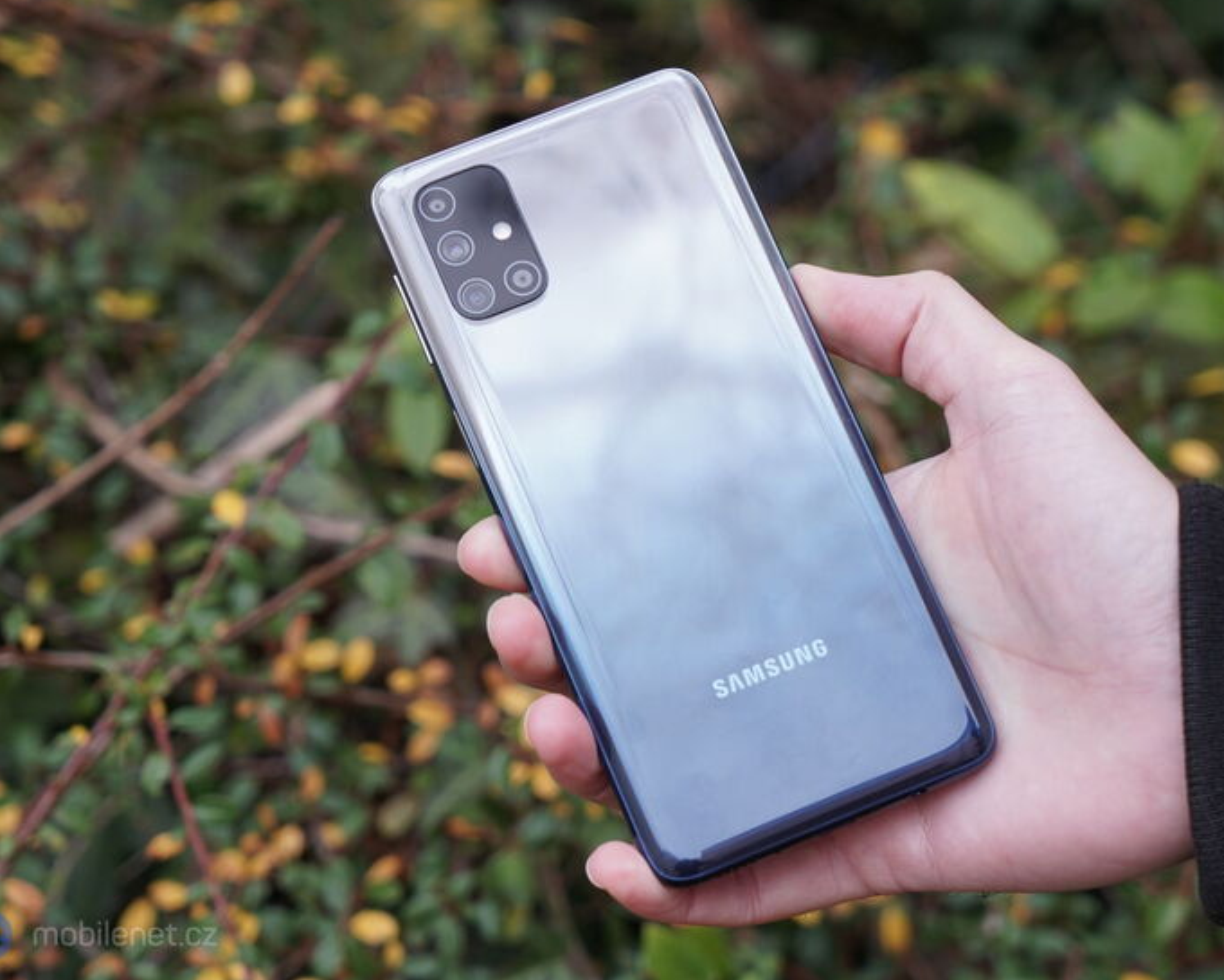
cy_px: 485
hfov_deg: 23.8
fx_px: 2898
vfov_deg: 19.2
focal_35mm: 80
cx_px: 686
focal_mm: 70
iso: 800
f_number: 5.6
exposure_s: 1/200
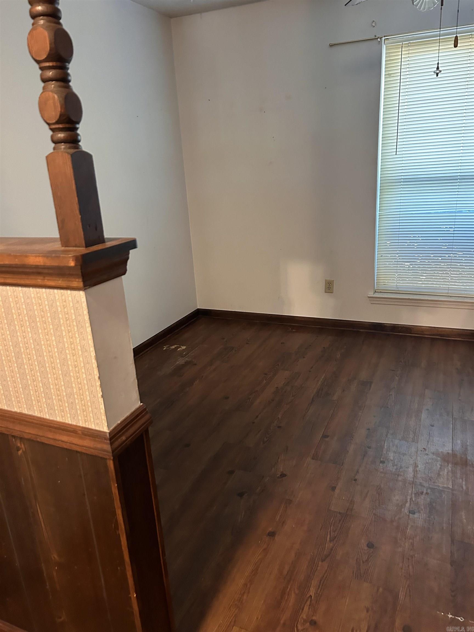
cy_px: 316
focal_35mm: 26
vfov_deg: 67.3
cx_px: 237
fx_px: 475
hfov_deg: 53.1
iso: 500
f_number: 1.5
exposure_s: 1/40
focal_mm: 5.7
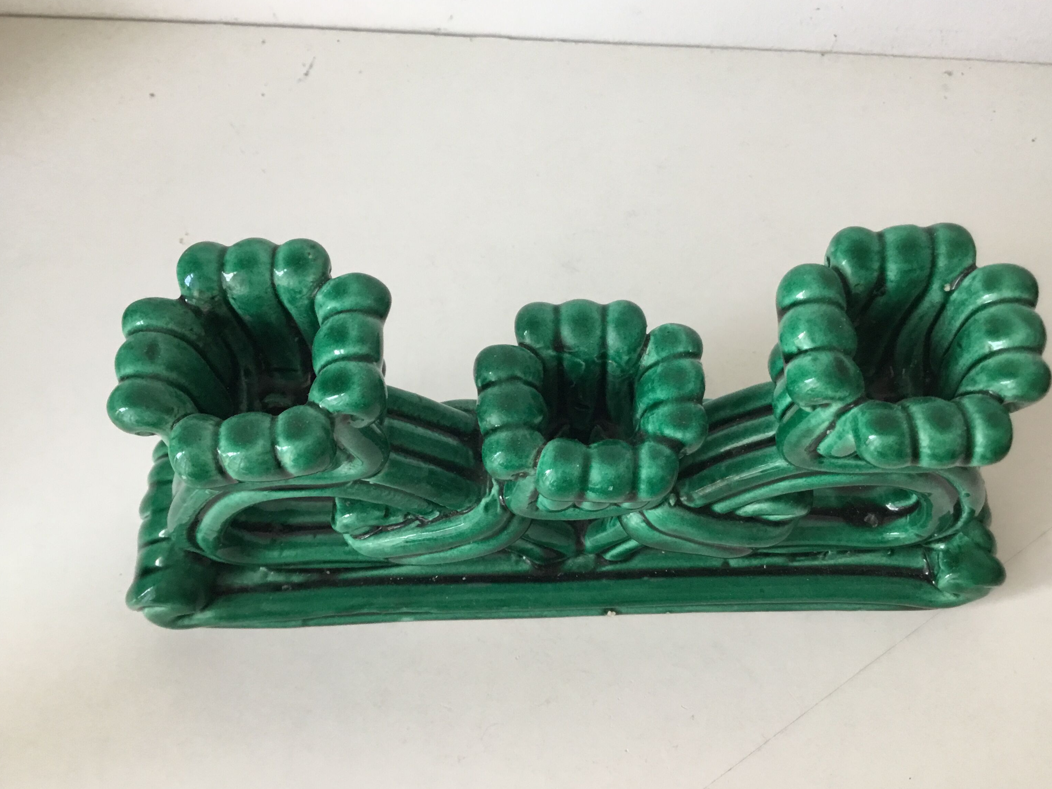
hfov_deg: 55.3
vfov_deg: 42.9
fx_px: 1003
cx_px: 552
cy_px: 378
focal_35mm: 33
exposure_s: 1/33
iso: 125
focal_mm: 3.3
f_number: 2.4
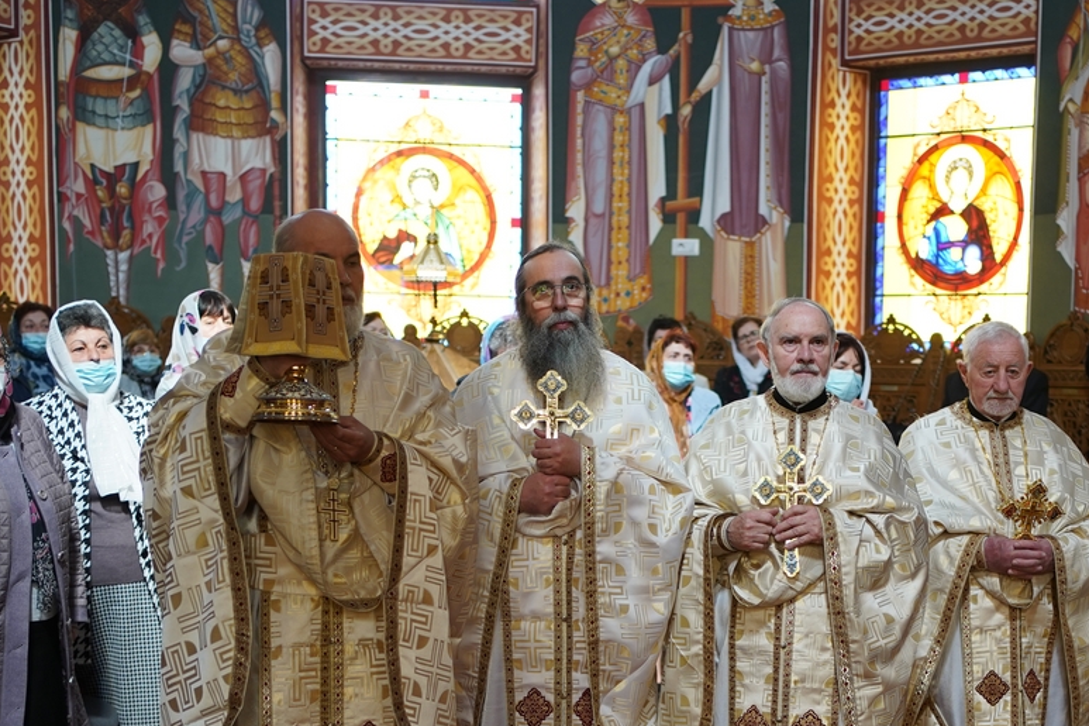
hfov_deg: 30.6
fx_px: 1966
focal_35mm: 65
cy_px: 663
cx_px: 787
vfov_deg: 20.5
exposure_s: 1/125
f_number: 2
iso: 250
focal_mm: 35
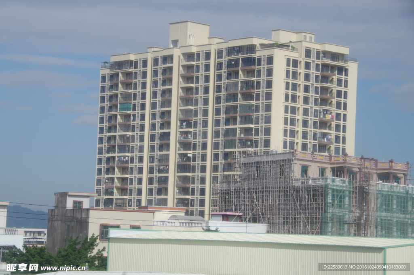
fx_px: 1344
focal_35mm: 117
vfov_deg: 11.7
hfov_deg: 17.5
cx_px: 207
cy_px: 138
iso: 100
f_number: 13
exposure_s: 1/250
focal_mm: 78
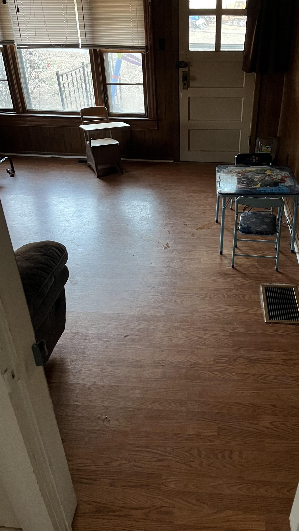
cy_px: 262
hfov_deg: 39.9
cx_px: 189
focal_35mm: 29
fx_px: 409
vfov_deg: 66.1
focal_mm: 5.1
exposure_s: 1/30
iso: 500
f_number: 1.6
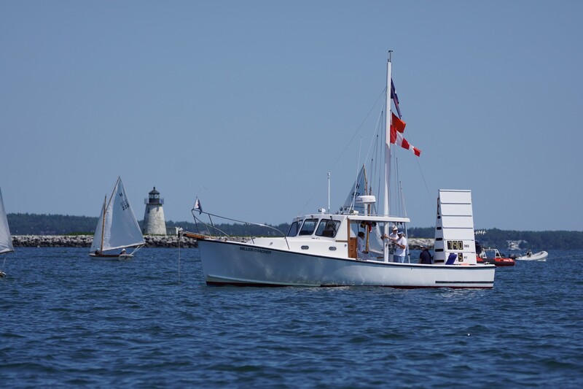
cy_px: 194
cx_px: 292
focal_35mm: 322
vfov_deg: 4.3
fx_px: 5221
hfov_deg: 6.4
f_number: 5.6
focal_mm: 215
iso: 160
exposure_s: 1/2000
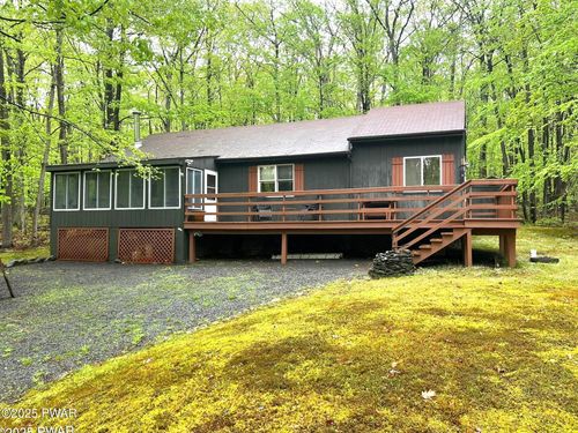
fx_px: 434
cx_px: 289
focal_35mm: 26
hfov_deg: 67.3
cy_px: 216
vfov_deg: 53.1
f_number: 1.5
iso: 125
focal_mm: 5.7
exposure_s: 1/121
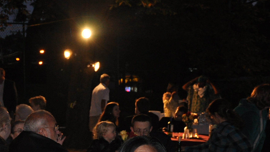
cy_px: 173
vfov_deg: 12.9
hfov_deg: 22.6
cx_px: 24
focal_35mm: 92
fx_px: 659
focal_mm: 24
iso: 800
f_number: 3.8
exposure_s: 1/60
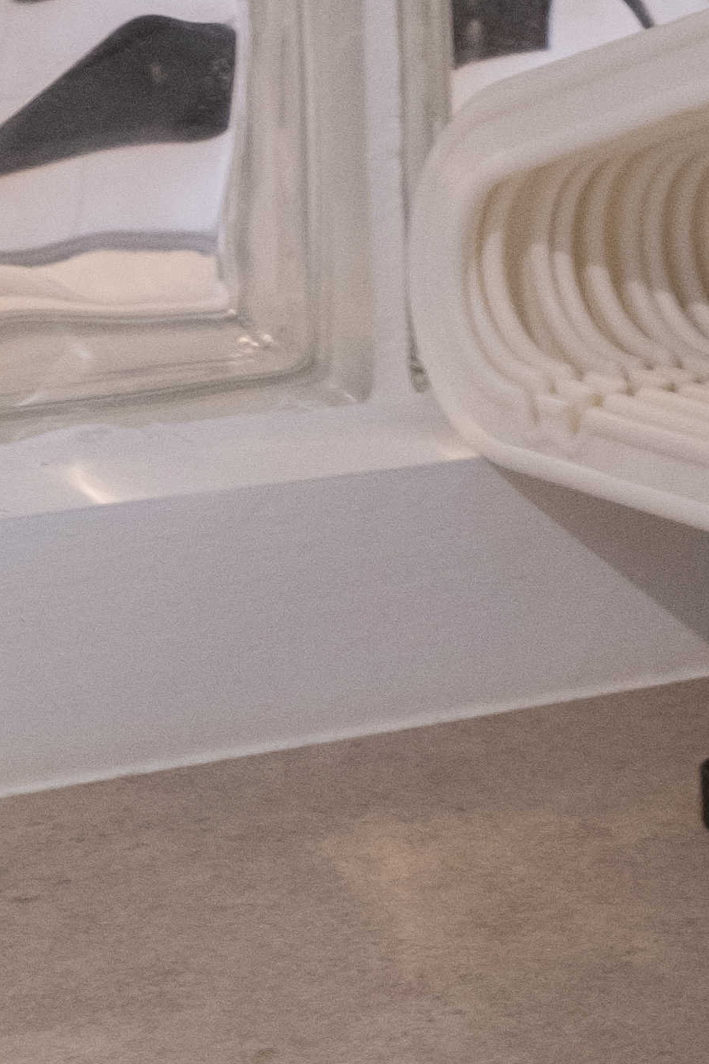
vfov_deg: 16.1
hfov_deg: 10.4
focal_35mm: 125
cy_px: -4
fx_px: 3691
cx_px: 1206
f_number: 5.6
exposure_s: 1/15
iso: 1000
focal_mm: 18
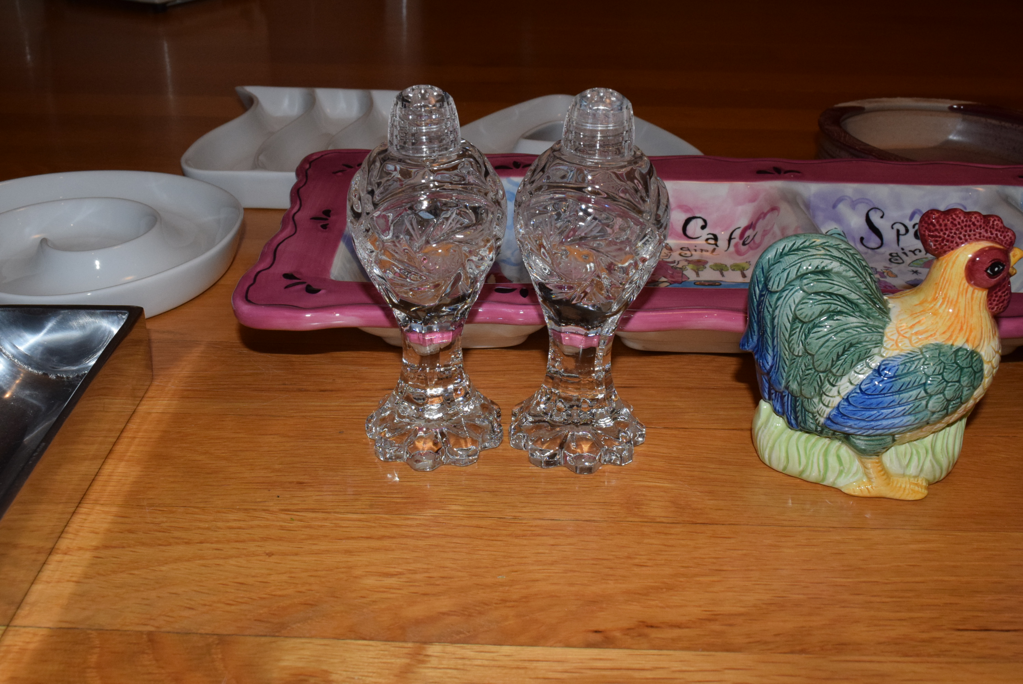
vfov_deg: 36.9
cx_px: 512
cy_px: 342
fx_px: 1024
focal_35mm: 36
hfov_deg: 53.1
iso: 1600
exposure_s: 1/100
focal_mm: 24
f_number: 13
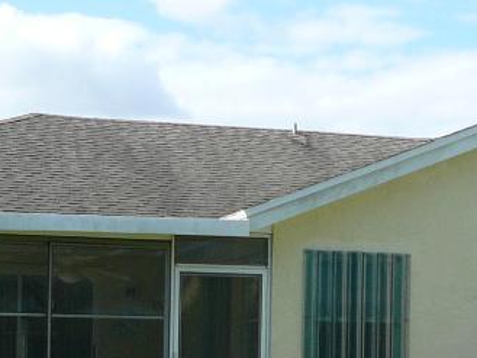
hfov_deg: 17.5
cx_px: 505
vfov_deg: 13.4
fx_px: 1503
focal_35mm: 109
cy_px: 346
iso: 80
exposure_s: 1/1000
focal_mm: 5.2
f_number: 2.8
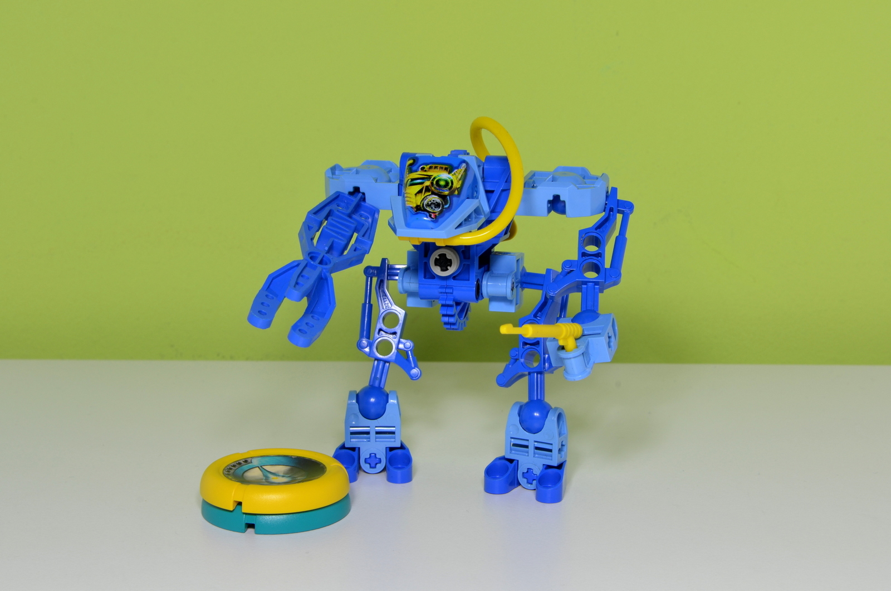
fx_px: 1667
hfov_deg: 29.9
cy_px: 296
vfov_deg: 20.1
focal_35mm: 68
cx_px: 446
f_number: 14
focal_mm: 45
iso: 125
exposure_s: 1/3
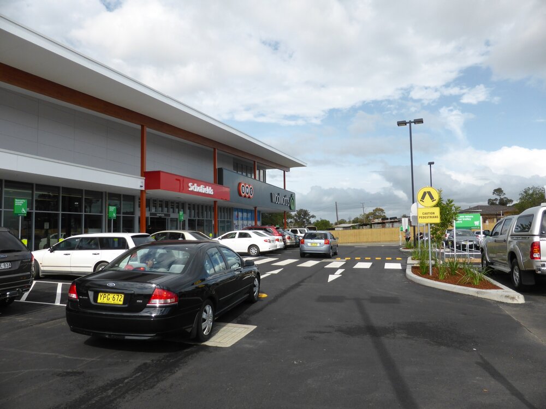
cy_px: 204
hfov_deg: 71.6
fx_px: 379
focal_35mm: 24
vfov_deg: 56.8
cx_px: 273
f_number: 3.3
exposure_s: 1/1000
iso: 100
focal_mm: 4.3
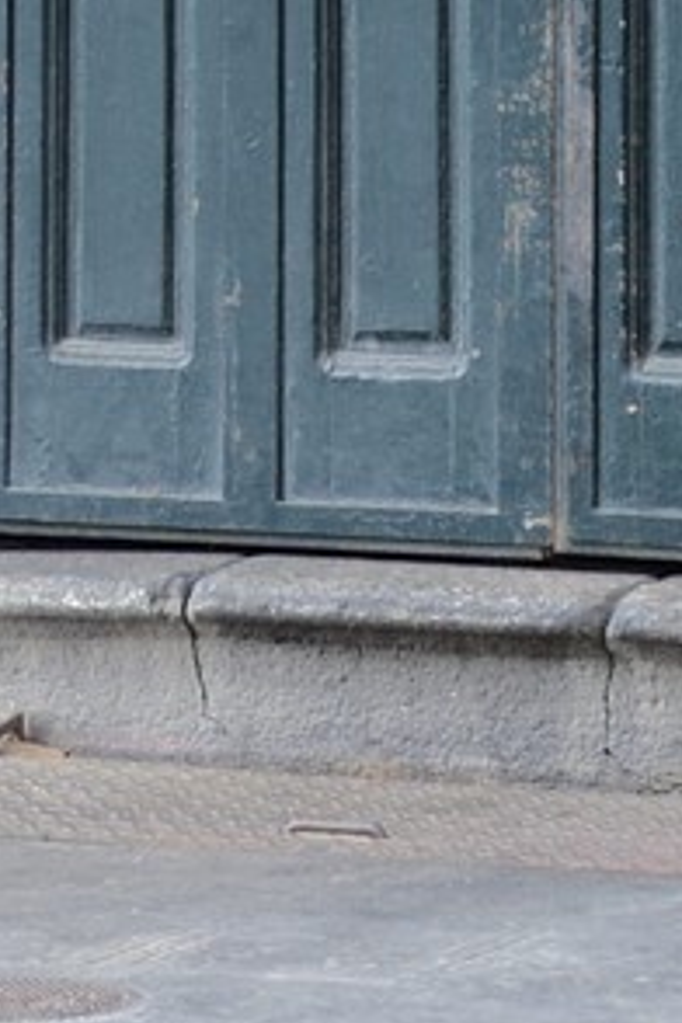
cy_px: -1757
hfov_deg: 3.6
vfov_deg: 5.2
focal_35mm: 381
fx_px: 10826
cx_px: 456
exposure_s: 1/60
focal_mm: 70
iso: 400
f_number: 8
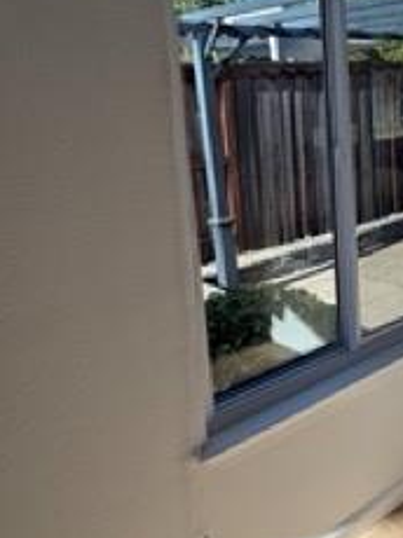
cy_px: 192
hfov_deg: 32.2
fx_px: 607
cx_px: 448
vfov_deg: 47.3
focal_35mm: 39
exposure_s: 1/545
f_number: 2.2
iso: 50
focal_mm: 2.22
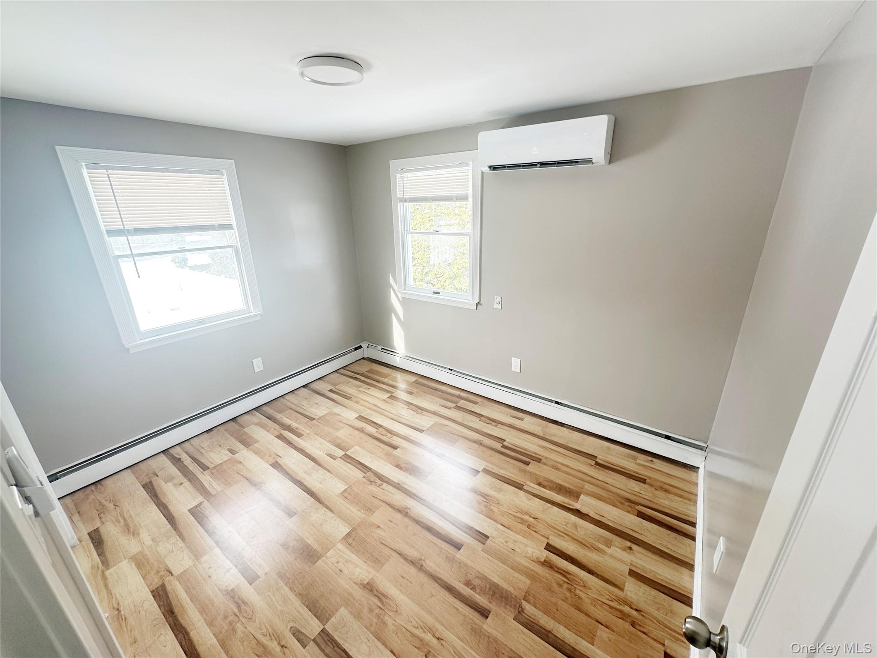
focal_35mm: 14
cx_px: 438
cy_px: 329
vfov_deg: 85.7
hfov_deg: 102.1
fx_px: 355
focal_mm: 2.22
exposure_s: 1/110
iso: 40
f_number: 2.2
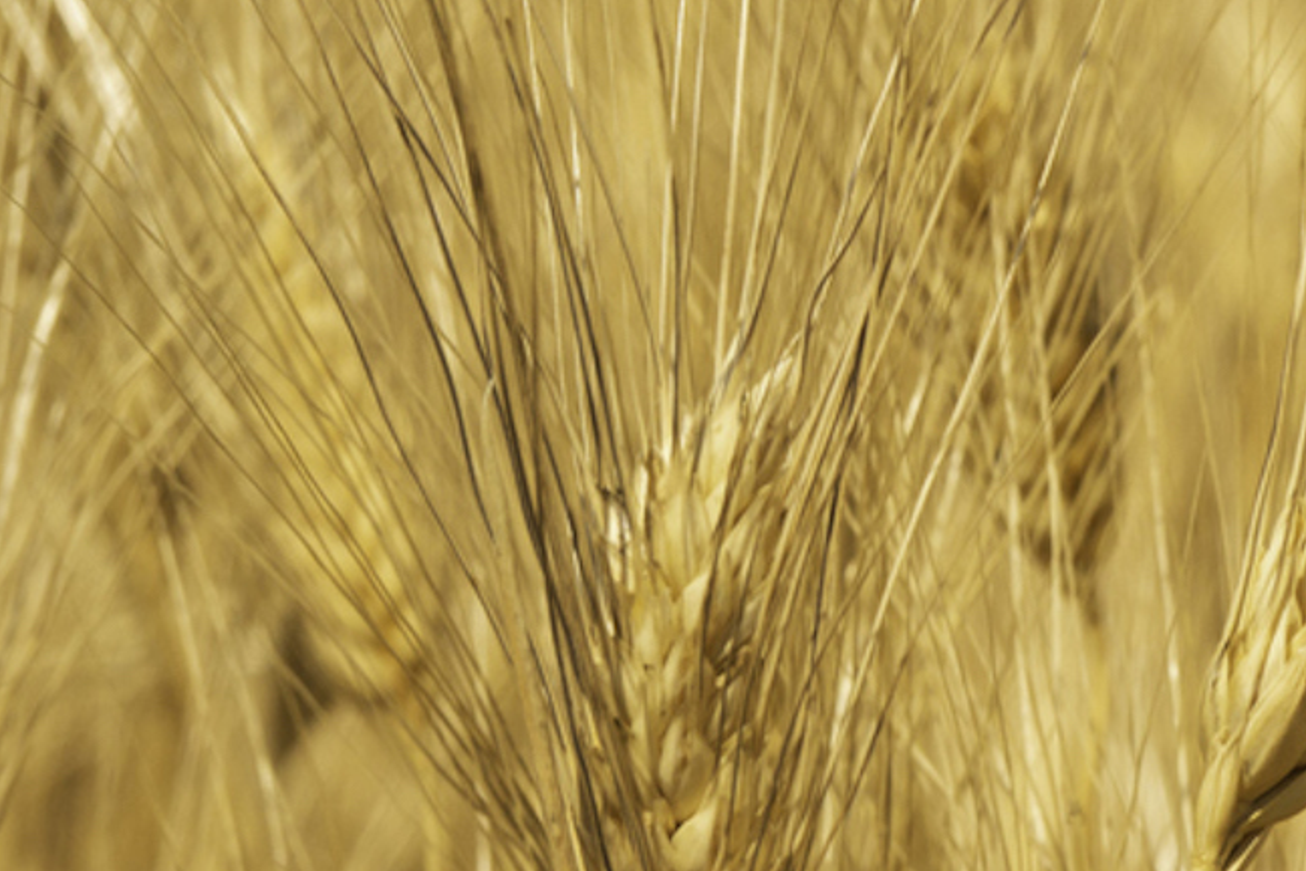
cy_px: -268
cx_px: 1925
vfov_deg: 3.6
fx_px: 13966
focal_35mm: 385
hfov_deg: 5.3
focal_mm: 130
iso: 400
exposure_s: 1/90
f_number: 19
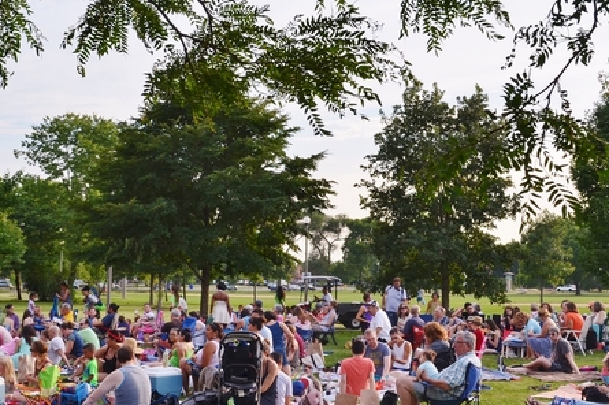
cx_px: 250
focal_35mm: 57
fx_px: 964
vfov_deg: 23.7
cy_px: 207
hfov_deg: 35.0
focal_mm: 22
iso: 200
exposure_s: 1/200
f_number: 7.1
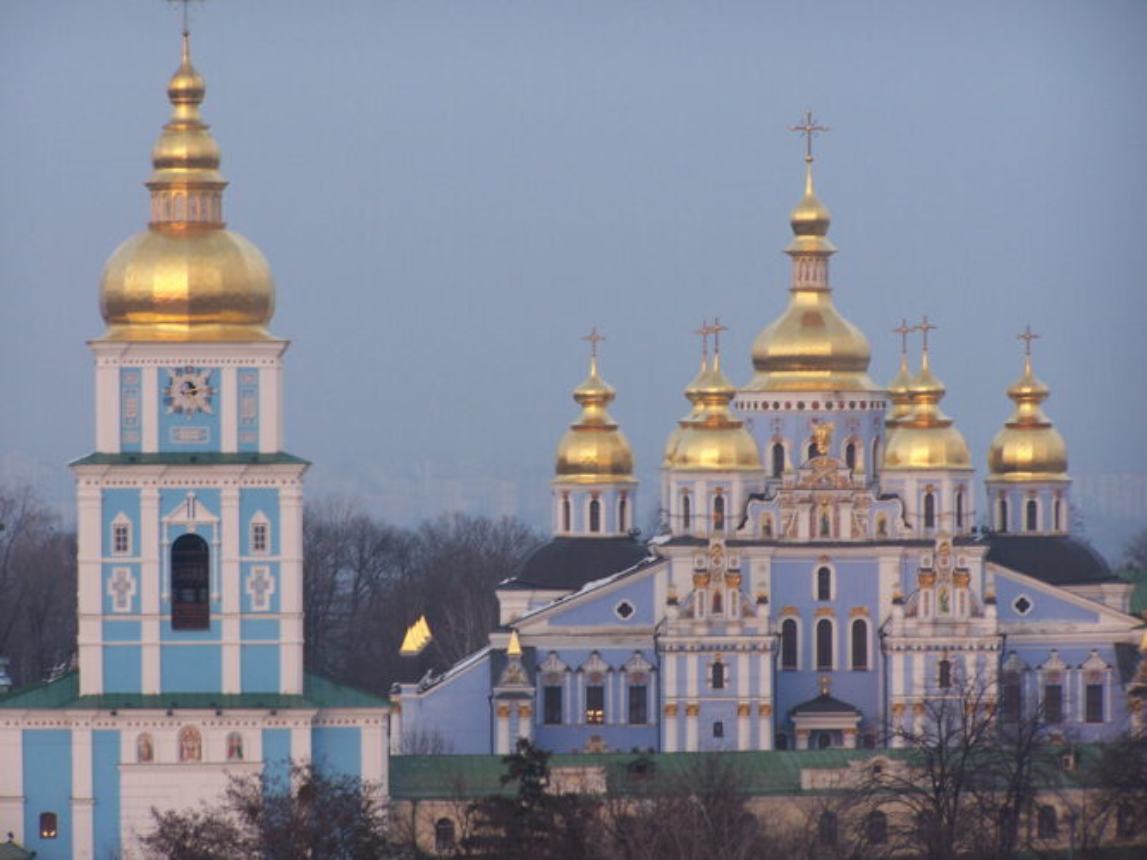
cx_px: 574
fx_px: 6261
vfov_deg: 7.9
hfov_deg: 10.5
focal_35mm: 189
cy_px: 430
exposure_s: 1/125
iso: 80
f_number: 3.2
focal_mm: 31.3
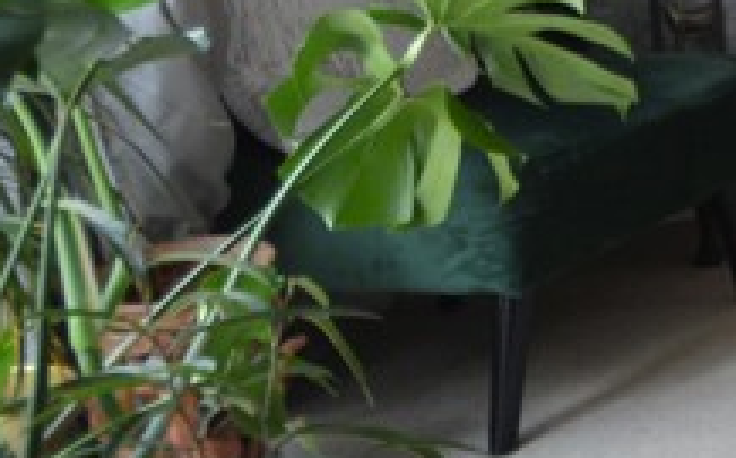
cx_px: 1608
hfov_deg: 16.6
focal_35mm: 79
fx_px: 1591
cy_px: -183
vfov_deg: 15.4
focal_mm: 11
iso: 450
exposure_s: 1/60
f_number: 4
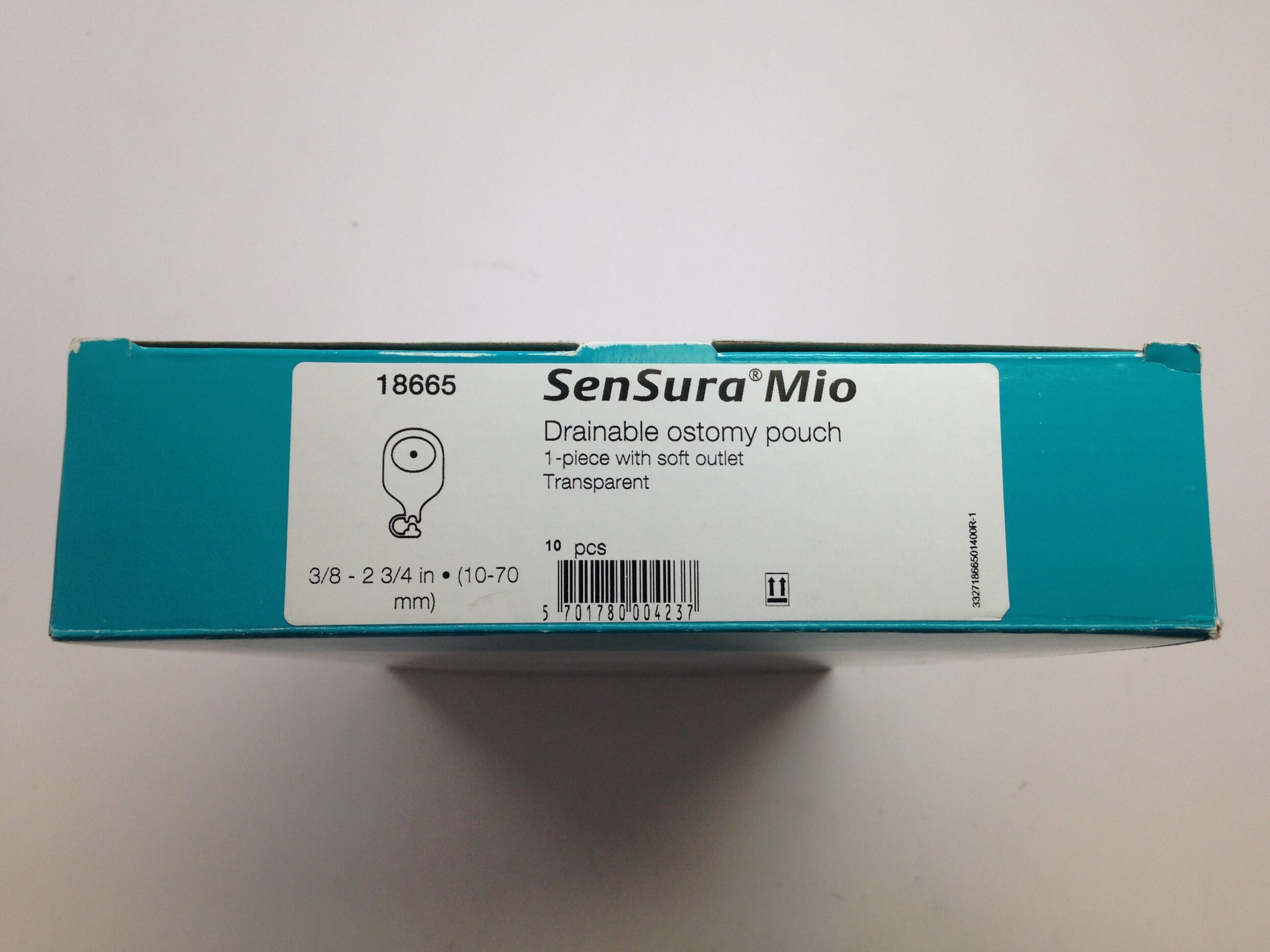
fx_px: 1247
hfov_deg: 53.9
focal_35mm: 34
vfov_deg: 41.8
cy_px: 465
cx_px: 650
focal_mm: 4.12
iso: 50
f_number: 2.4
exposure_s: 1/60
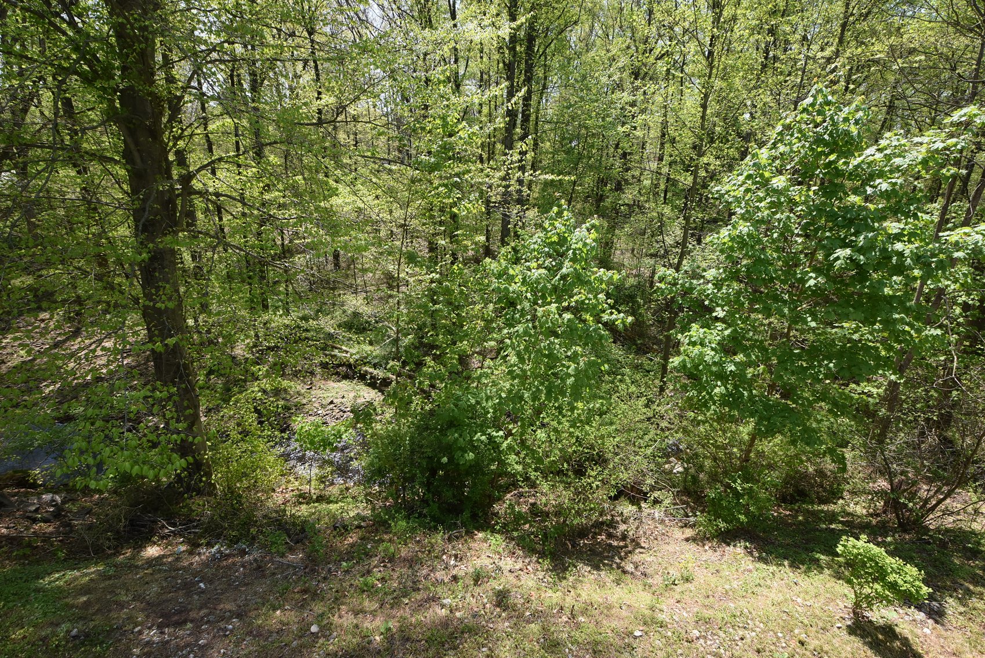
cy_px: 329
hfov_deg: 100.3
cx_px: 492
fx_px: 411
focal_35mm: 15
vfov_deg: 77.4
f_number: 8
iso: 500
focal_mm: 10
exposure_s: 1/500
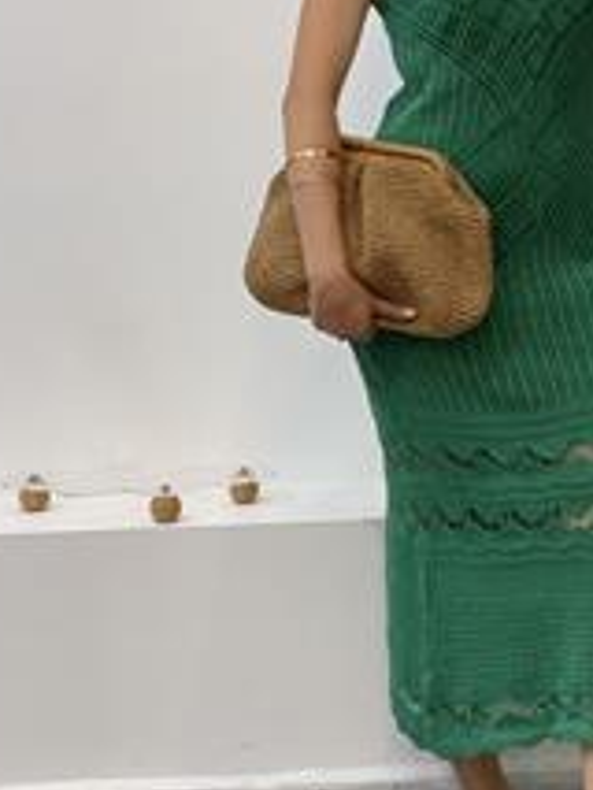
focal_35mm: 101
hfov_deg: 14.5
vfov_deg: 19.4
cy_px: 287
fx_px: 2305
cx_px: 519
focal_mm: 6
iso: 80
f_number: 2
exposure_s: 1/100
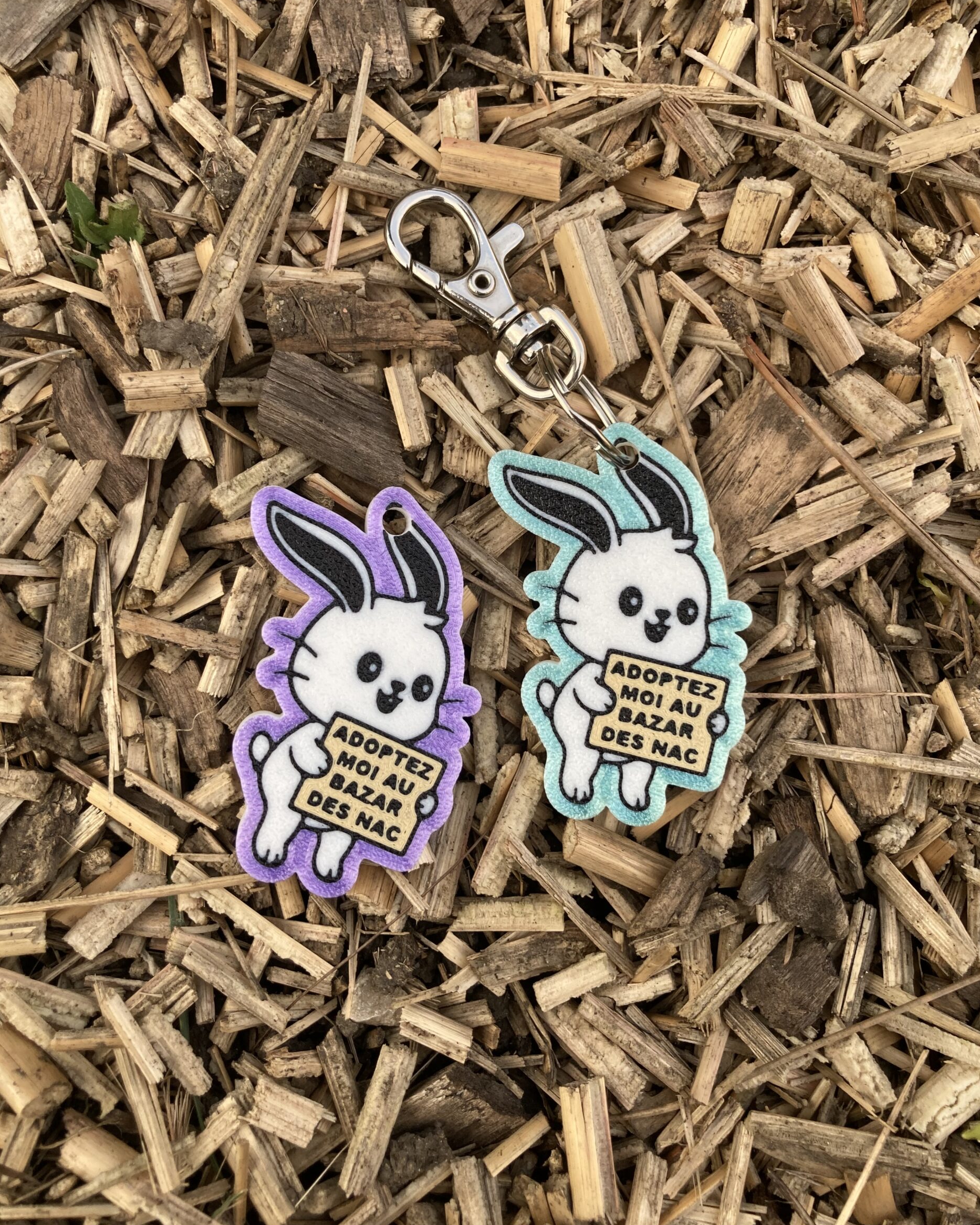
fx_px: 1088
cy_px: 558
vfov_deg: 58.7
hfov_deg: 48.5
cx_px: 478
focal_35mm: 30
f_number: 1.8
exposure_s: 1/121
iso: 32
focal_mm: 3.99
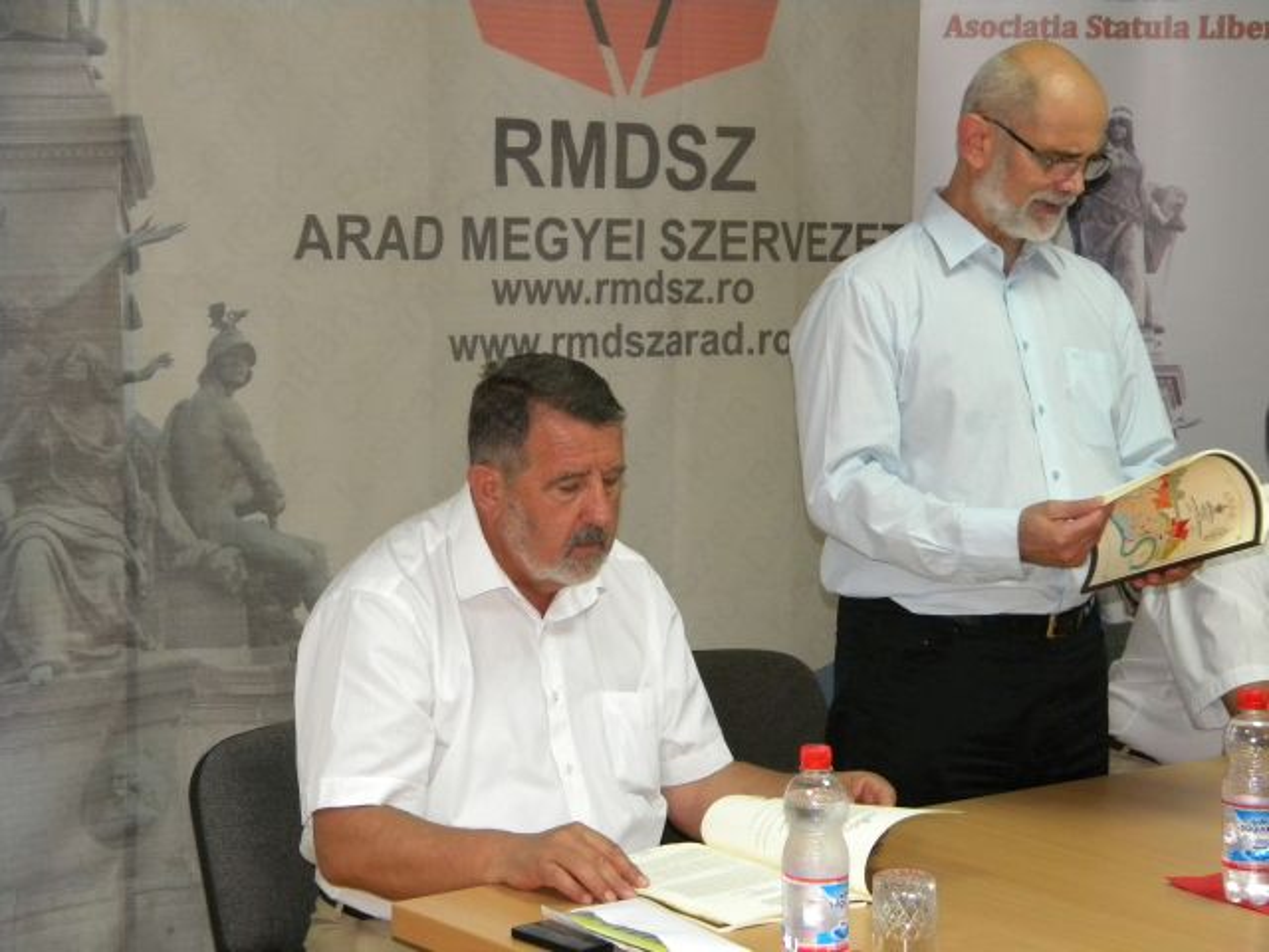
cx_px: 634
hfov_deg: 29.0
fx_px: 2456
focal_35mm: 67
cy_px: 476
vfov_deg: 21.9
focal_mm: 12.2
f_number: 4.3
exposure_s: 1/30
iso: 400
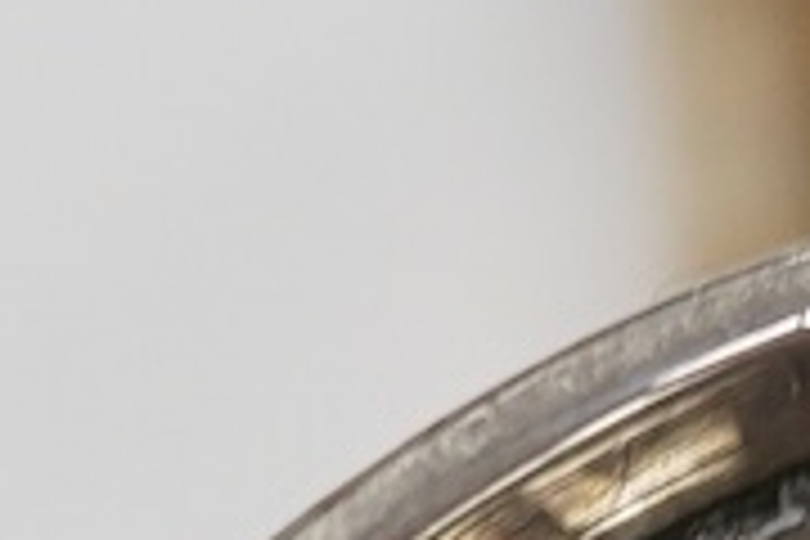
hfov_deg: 7.1
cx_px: 1469
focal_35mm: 281
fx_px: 6322
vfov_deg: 4.8
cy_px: 981
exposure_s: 1/160
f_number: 16
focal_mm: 30
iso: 2500
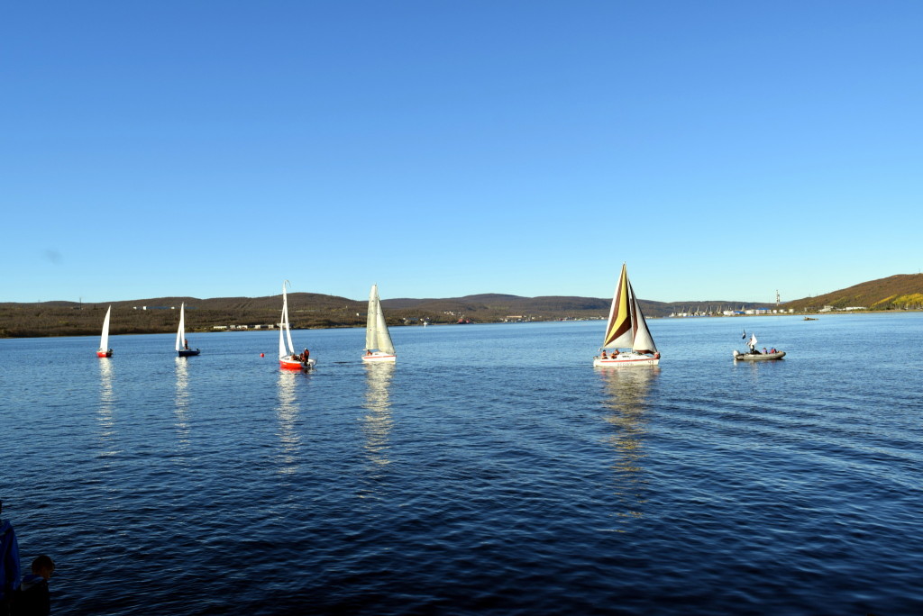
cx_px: 462
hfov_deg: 61.9
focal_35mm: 30
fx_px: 770
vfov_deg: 43.7
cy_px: 308
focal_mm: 20
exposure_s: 1/320
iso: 200
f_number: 9
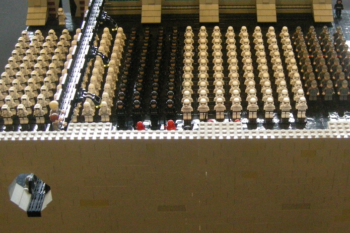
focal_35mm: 69
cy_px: 115
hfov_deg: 28.9
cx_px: 256
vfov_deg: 19.7
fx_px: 671
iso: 400
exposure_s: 1/36
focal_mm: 7.5
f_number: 2.7
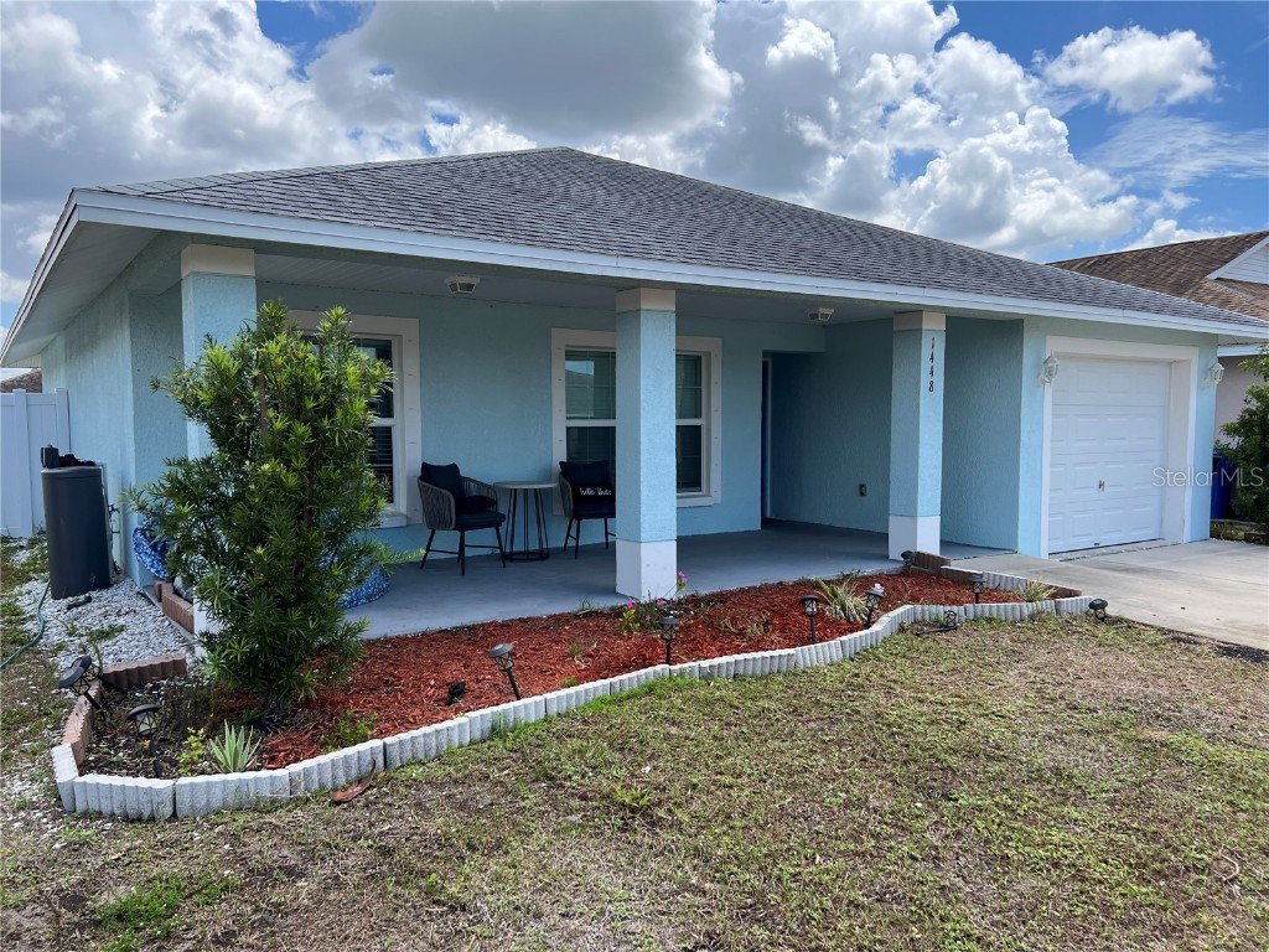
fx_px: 953
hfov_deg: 67.3
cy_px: 476
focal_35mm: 26
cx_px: 634
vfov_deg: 53.1
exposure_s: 1/2208
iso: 50
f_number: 1.5
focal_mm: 5.7
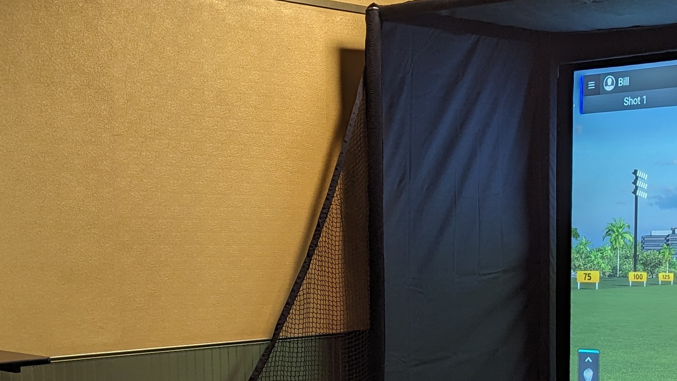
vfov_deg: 17.0
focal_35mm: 69
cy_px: 405
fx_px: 1239
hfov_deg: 30.5
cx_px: 411
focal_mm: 6.81
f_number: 1.85
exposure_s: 1/23.2
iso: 59
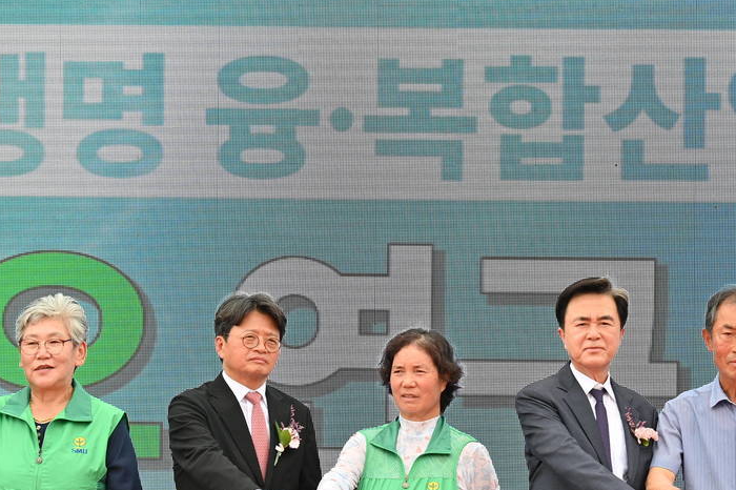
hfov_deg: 14.6
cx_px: 513
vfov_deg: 9.7
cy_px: 450
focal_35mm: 140
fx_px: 2861
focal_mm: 70
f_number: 5.6
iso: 100
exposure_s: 1/320
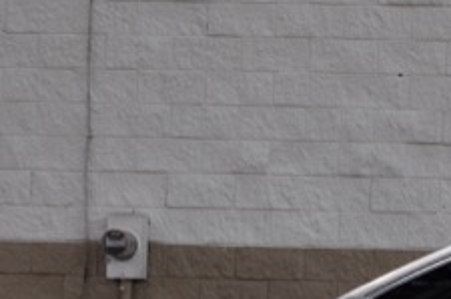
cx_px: 641
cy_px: 386
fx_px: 1600
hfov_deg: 15.1
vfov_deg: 10.4
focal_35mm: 128
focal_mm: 24
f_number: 7.1
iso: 200
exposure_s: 1/200
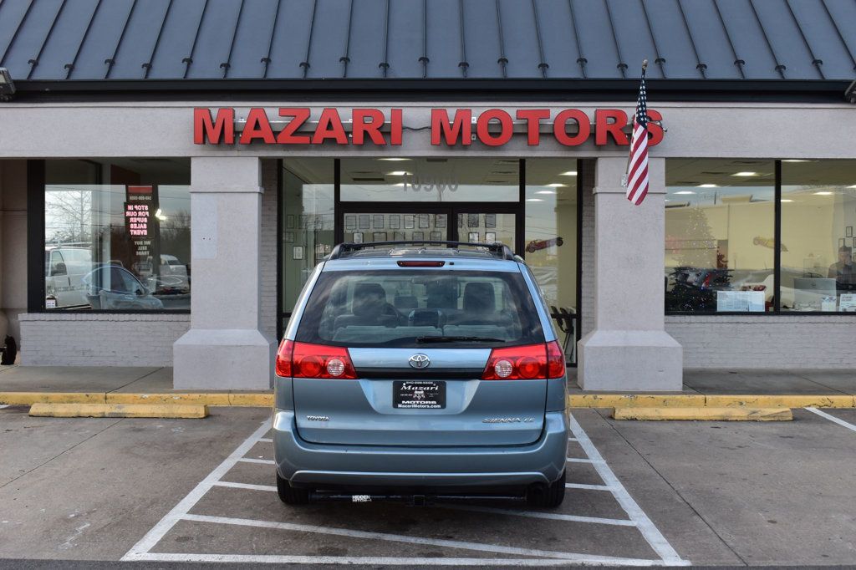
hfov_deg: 46.4
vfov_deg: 31.9
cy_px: 285
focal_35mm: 42
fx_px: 998
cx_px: 428
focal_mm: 28
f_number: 8
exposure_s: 1/80
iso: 400
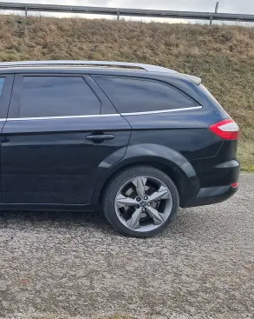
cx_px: -13
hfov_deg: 30.0
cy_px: 160
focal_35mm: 46
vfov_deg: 40.4
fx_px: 433
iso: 50
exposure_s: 1/110
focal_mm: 4
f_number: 1.8
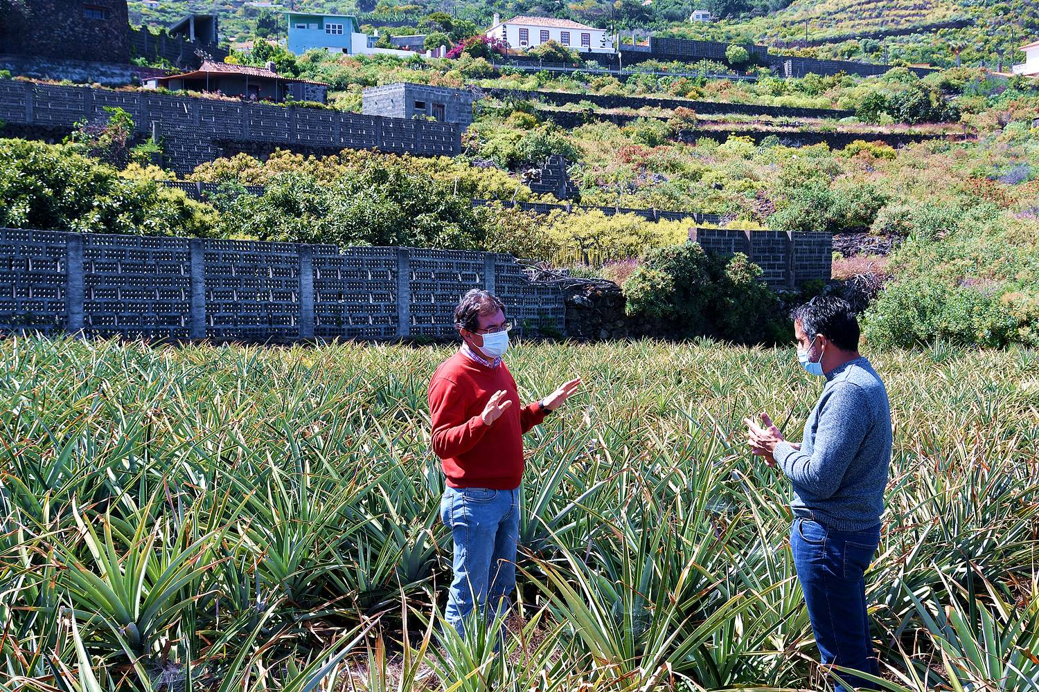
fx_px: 1385
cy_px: 346
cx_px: 520
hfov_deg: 41.1
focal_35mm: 48
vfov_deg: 28.1
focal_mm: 32
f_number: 10
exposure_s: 1/400
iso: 500
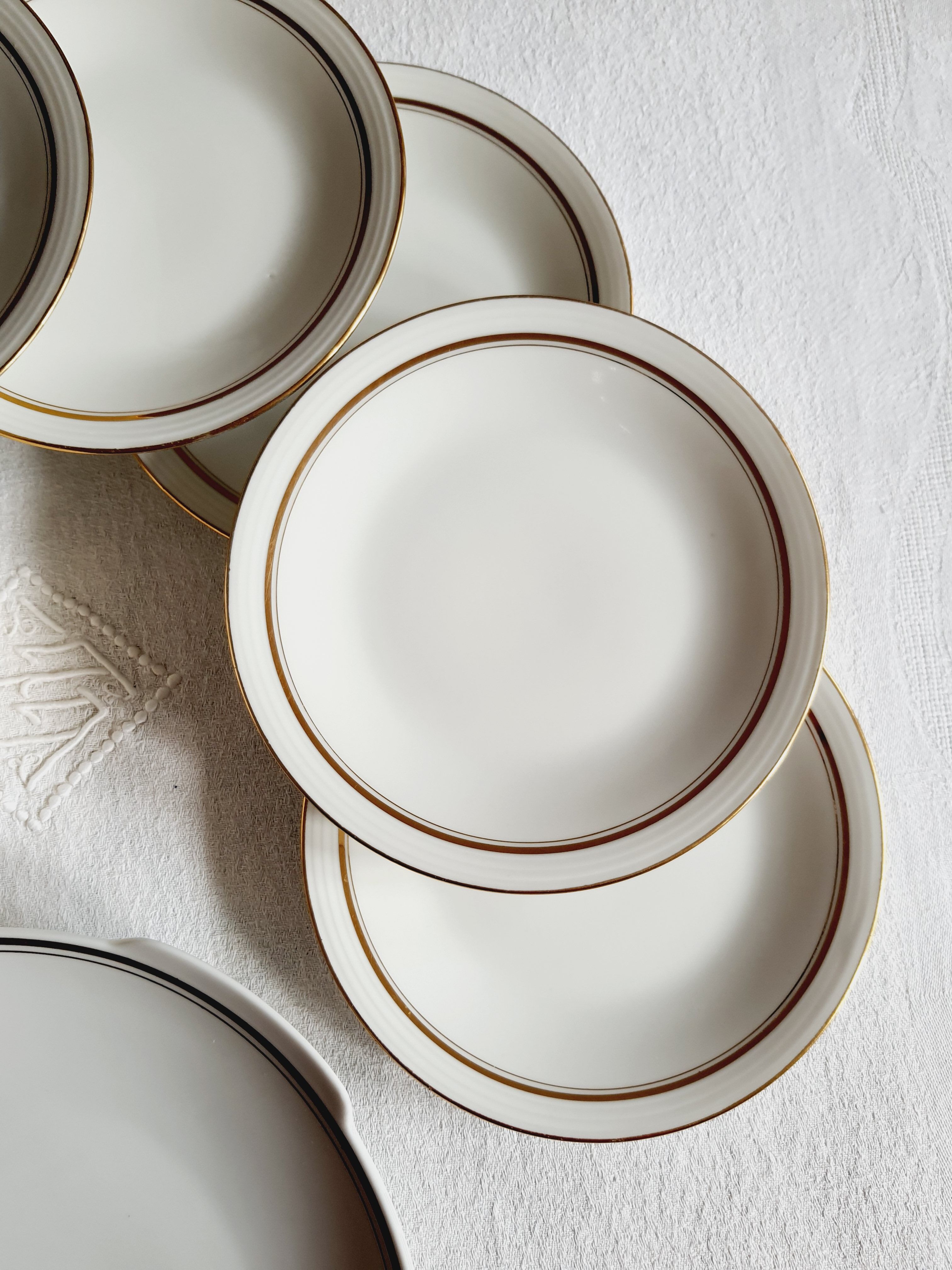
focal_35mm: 26
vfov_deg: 67.3
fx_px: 953
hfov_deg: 53.1
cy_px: 635
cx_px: 476
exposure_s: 1/100
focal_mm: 4.32
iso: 64
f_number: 1.7
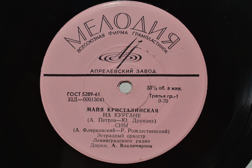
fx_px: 367
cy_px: 84
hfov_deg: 37.9
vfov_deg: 25.7
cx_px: 126
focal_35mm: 52
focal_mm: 35
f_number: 6.3
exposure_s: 1/60
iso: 100
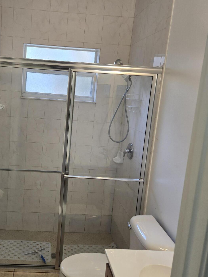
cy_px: 138
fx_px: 264
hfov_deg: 42.0
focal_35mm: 33
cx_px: 59
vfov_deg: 55.4
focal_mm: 5.4
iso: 80
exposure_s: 1/120
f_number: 1.8
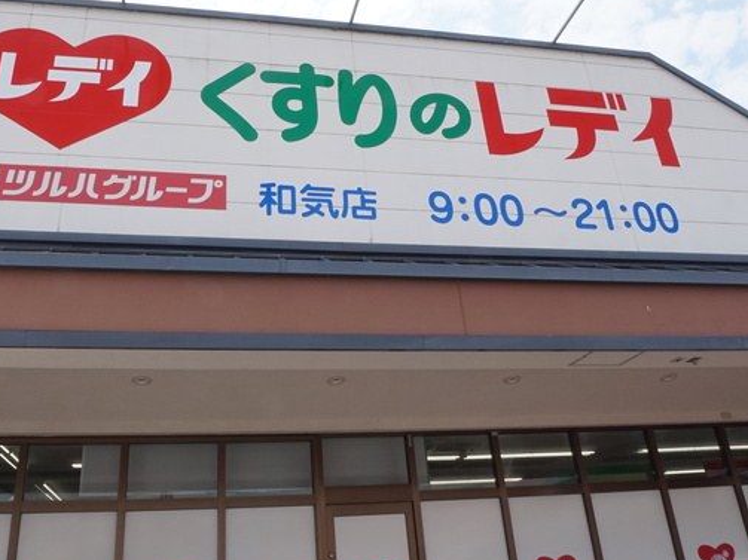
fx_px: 670
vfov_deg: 45.3
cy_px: 235
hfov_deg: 58.1
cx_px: 315
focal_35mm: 31
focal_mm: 10
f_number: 18
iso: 125
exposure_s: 1/60
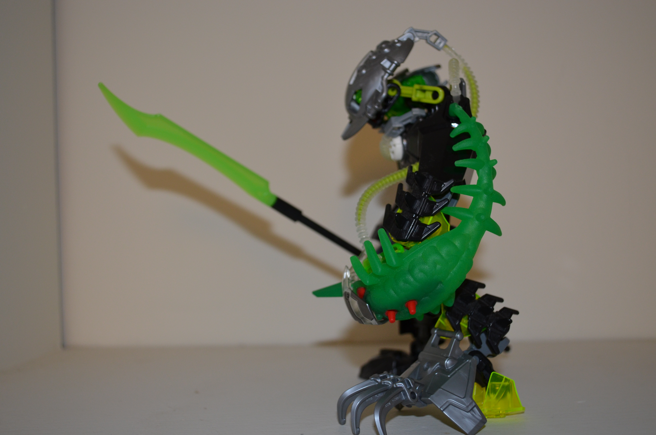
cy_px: 218
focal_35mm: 42
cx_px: 328
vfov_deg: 31.8
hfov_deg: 46.5
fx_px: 764
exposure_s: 1/60
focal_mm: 28
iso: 560
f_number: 4.5
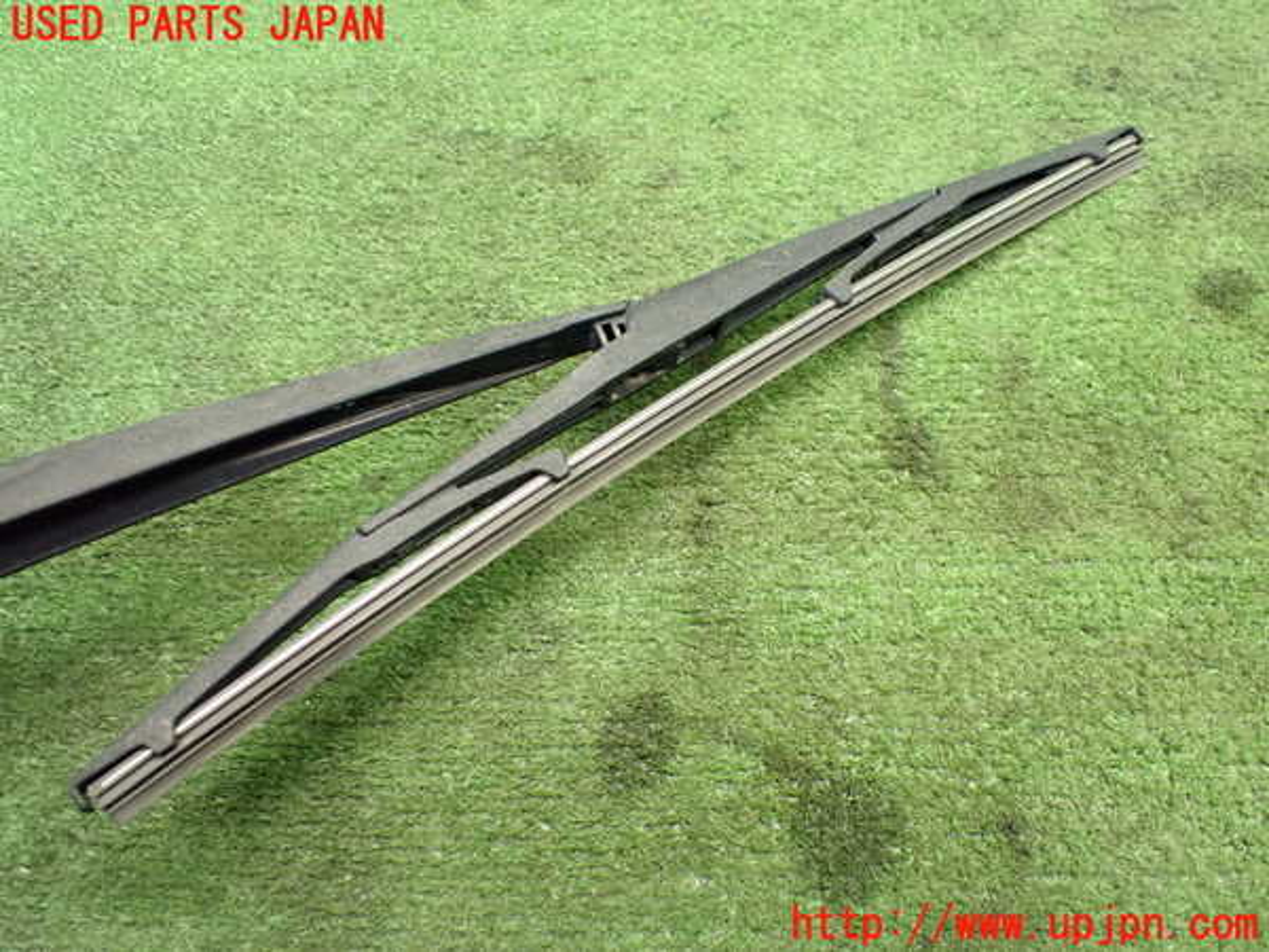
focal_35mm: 30
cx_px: 634
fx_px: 1100
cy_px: 476
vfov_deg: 46.8
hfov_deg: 60.0
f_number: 2.3
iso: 800
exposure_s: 1/60
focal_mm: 5.4
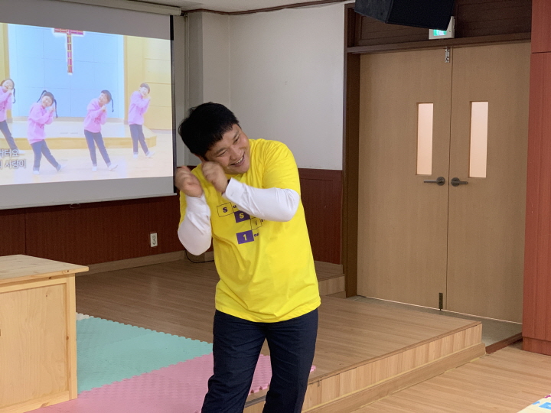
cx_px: 276
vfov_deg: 28.0
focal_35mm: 52
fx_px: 828
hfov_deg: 36.8
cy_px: 206
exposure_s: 1/60
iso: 200
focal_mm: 6
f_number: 2.4
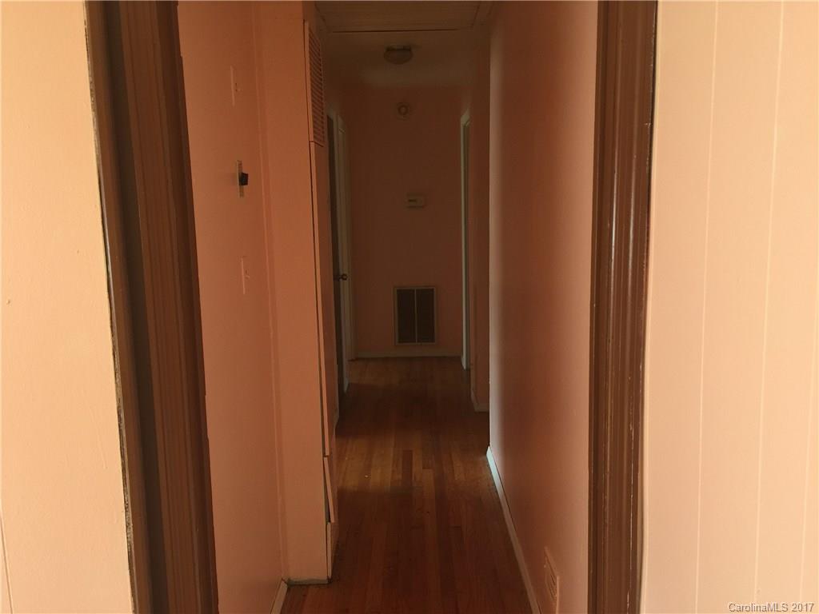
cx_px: 410
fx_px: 686
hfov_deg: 61.7
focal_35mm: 29
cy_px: 307
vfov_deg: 48.2
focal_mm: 4.15
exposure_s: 1/30
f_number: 2.2
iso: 32
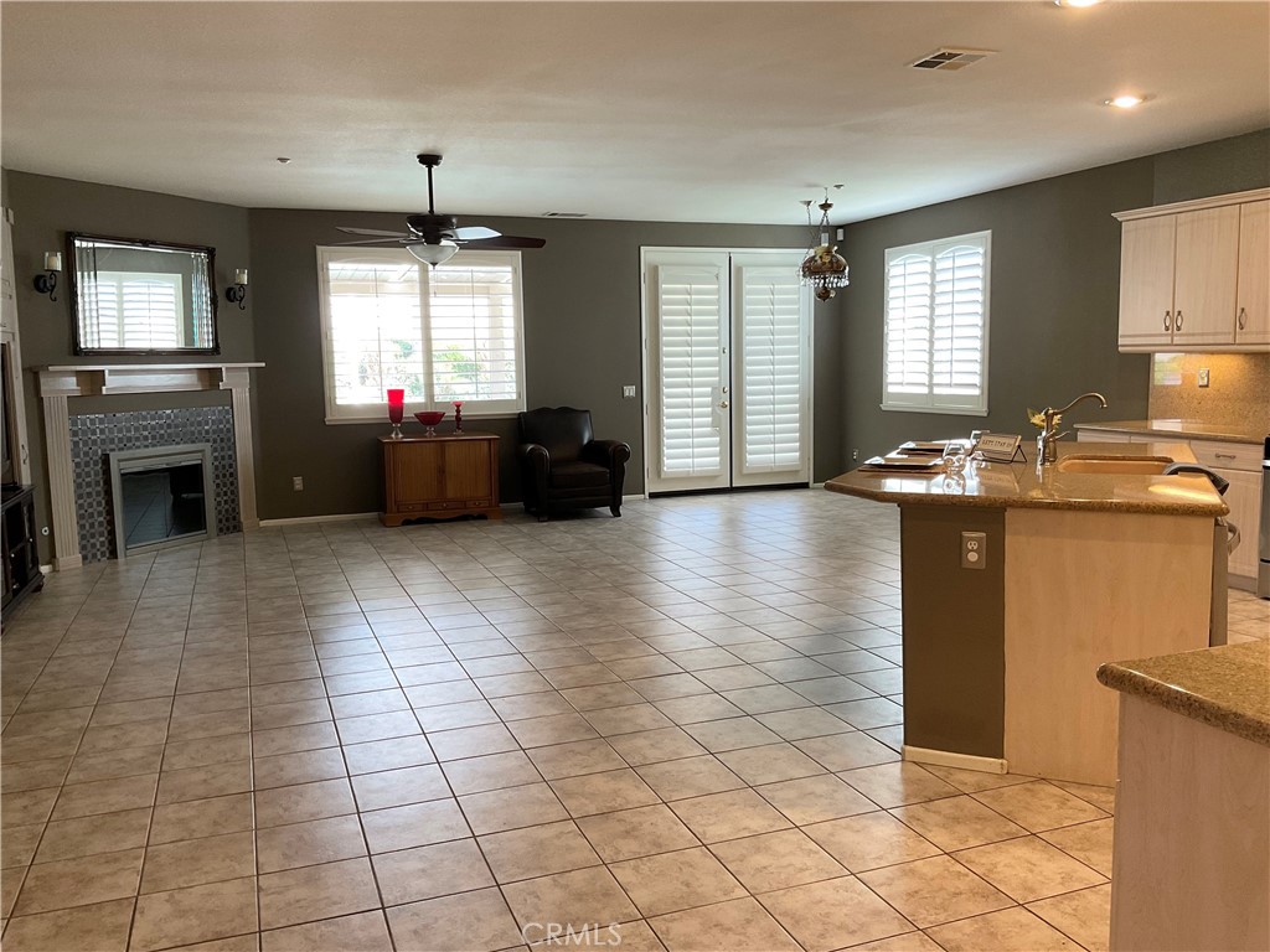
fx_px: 1064
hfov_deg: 61.7
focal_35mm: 29
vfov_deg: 48.2
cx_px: 635
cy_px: 476
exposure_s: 1/60
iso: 50
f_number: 1.8
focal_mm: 3
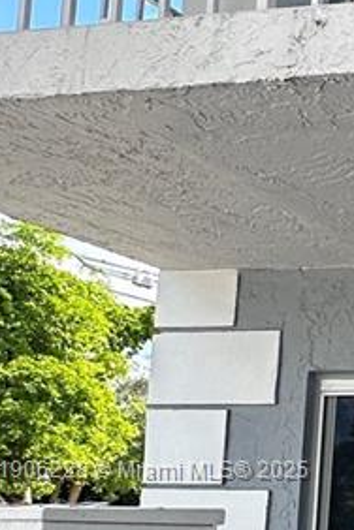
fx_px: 914
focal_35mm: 62
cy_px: 472
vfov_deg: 31.0
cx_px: 812
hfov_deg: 15.0
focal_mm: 2.22
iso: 40
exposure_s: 1/430
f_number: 2.2
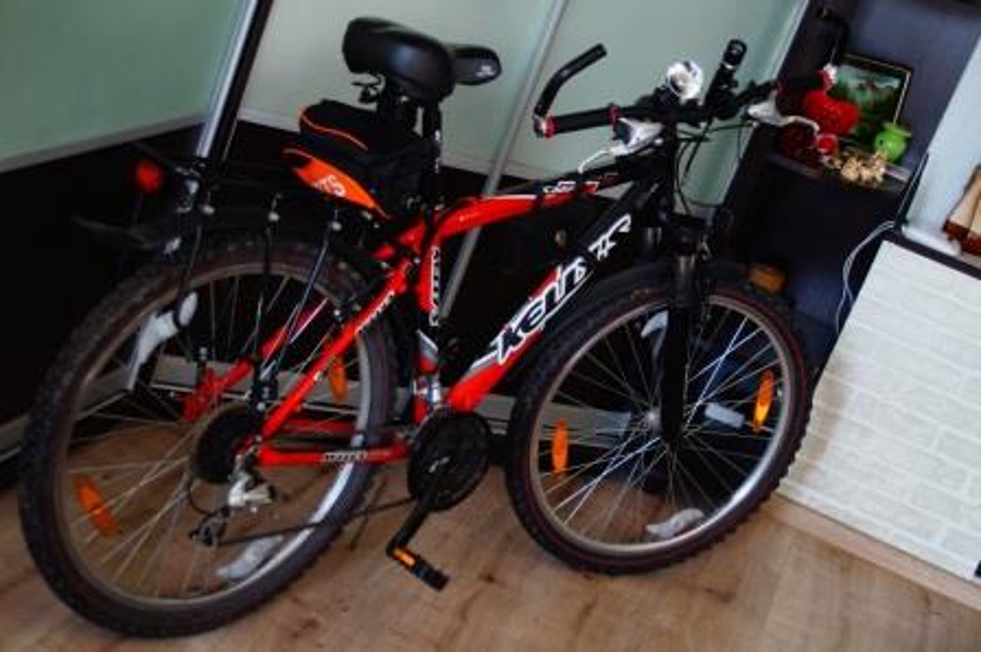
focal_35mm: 67
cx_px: 490
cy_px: 326
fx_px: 1824
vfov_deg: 20.3
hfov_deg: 30.1
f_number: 4
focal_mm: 45
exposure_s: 1/20
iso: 200
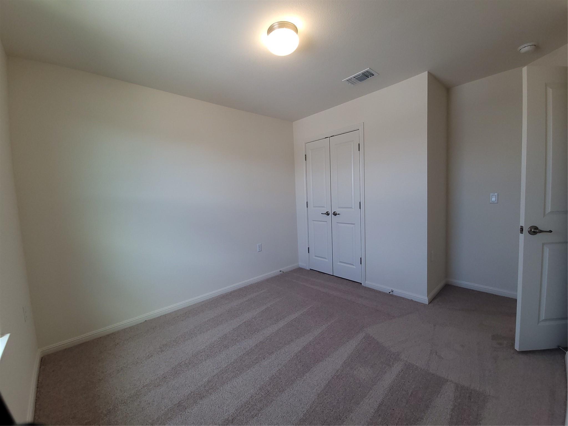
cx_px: 284
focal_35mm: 13
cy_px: 213
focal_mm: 2.2
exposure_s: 1/60
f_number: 2.2
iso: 80
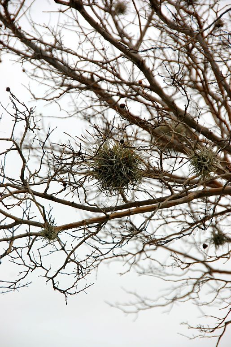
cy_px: 174
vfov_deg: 11.8
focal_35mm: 174
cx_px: 116
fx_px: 1677
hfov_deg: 7.9
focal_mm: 116
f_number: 6.3
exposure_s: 1/640
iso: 200
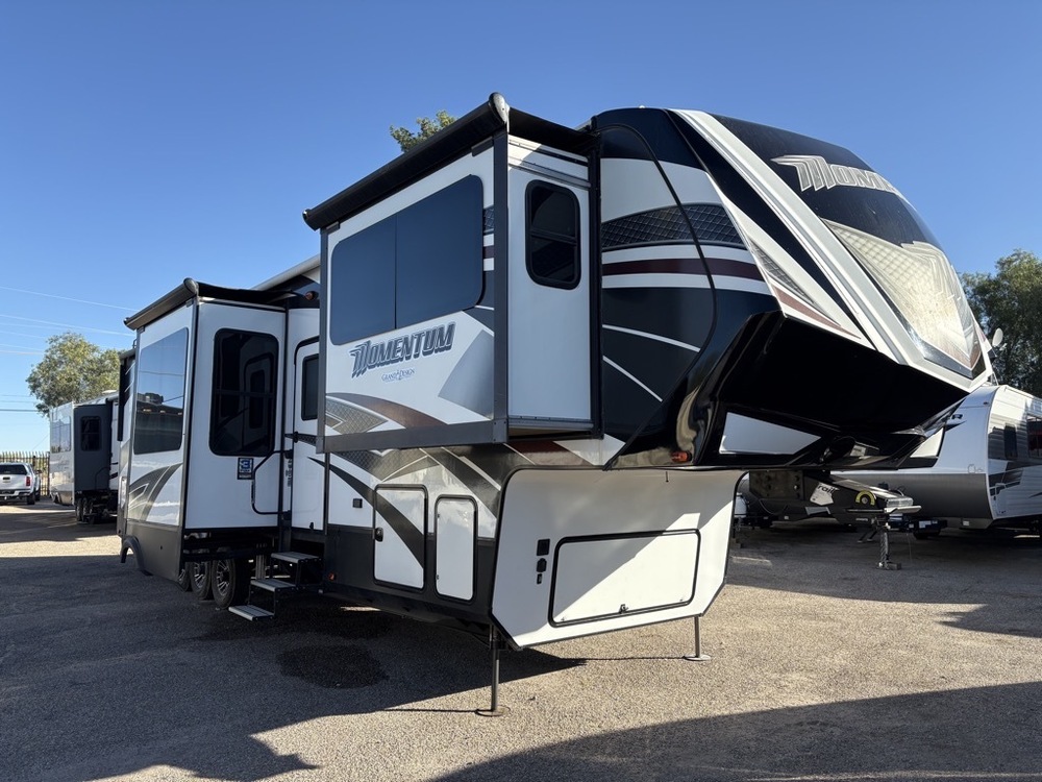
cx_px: 521
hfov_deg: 67.3
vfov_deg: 53.1
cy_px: 391
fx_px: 783
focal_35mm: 26
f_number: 1.6
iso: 64
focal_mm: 5.96
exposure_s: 1/1901
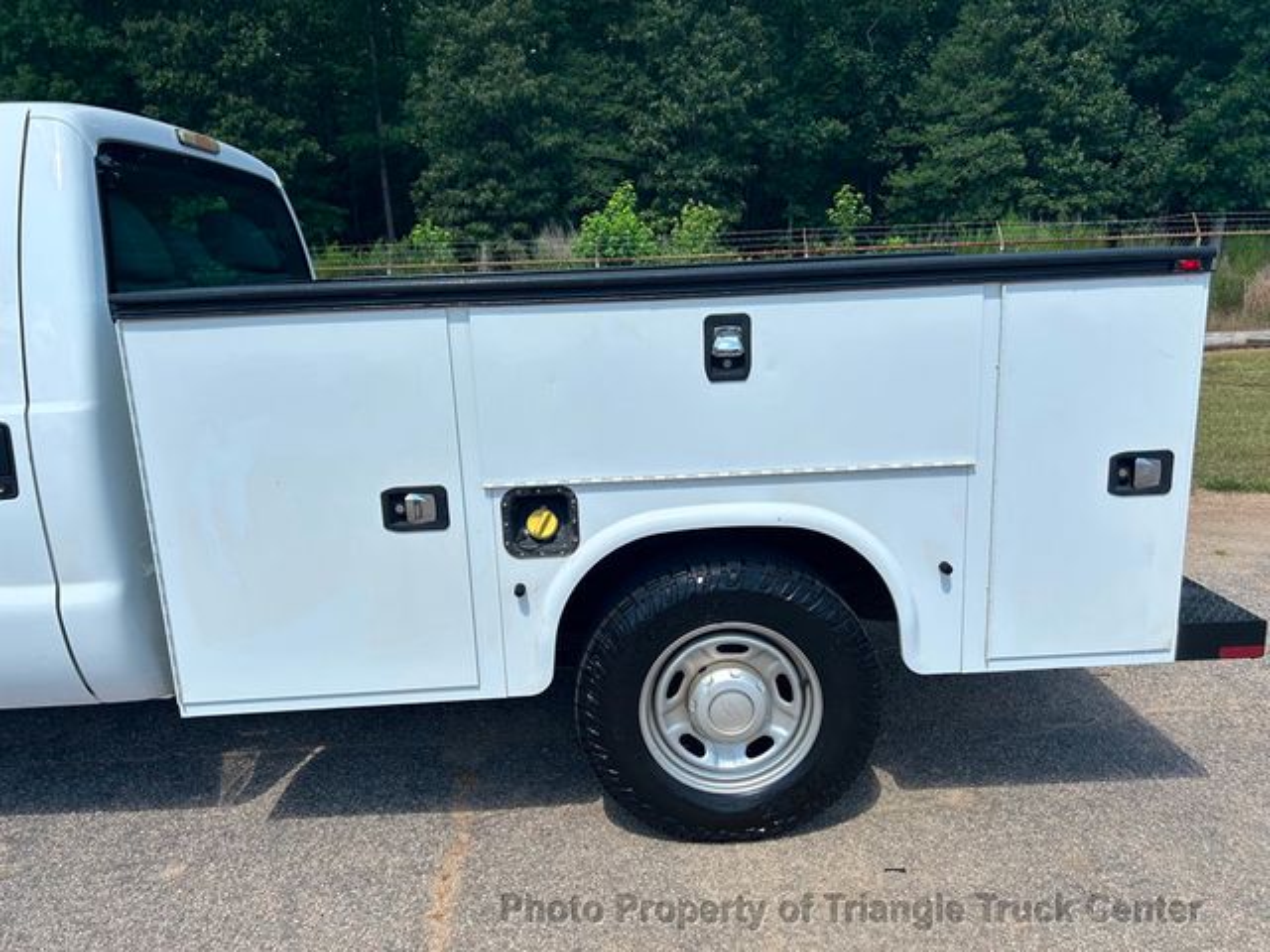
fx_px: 954
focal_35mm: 26
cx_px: 635
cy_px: 476
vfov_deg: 53.1
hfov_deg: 67.3
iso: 50
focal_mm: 5.7
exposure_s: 1/4274
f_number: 1.5
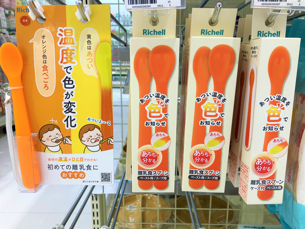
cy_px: 114
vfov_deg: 49.7
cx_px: 152
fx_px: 247
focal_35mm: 28
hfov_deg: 63.4
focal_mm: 3.99
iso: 64
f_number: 1.8
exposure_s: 1/120
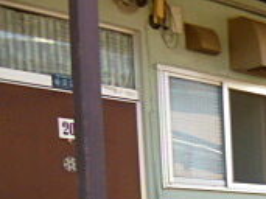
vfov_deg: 14.7
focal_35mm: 90
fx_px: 691
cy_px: 334
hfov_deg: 17.3
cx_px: 496
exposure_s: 1/200
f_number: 2.5
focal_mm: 4.3
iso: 100
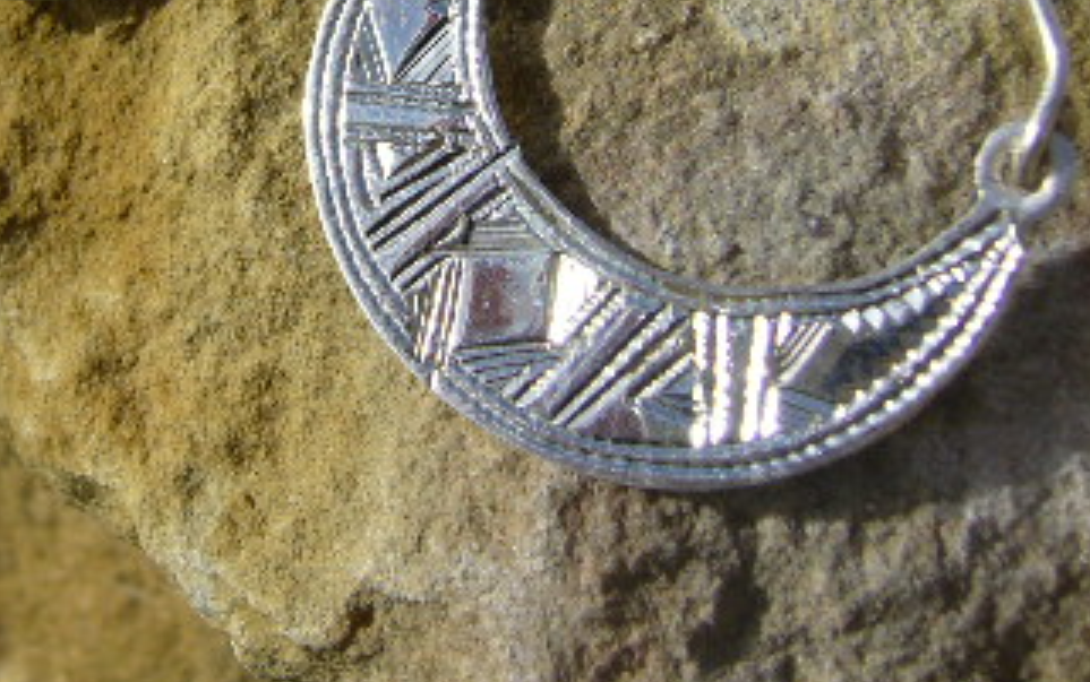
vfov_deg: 17.3
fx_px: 2199
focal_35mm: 74
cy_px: 27
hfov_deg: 27.4
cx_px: 238
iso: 80
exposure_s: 1/400
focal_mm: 5.8
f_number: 5.6
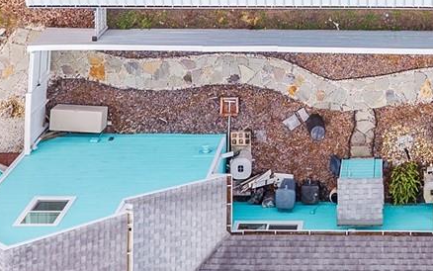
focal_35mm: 93
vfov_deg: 12.6
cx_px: 404
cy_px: -250
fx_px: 1098
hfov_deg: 21.7
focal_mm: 8.67
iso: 220
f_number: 1.8
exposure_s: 1/1600
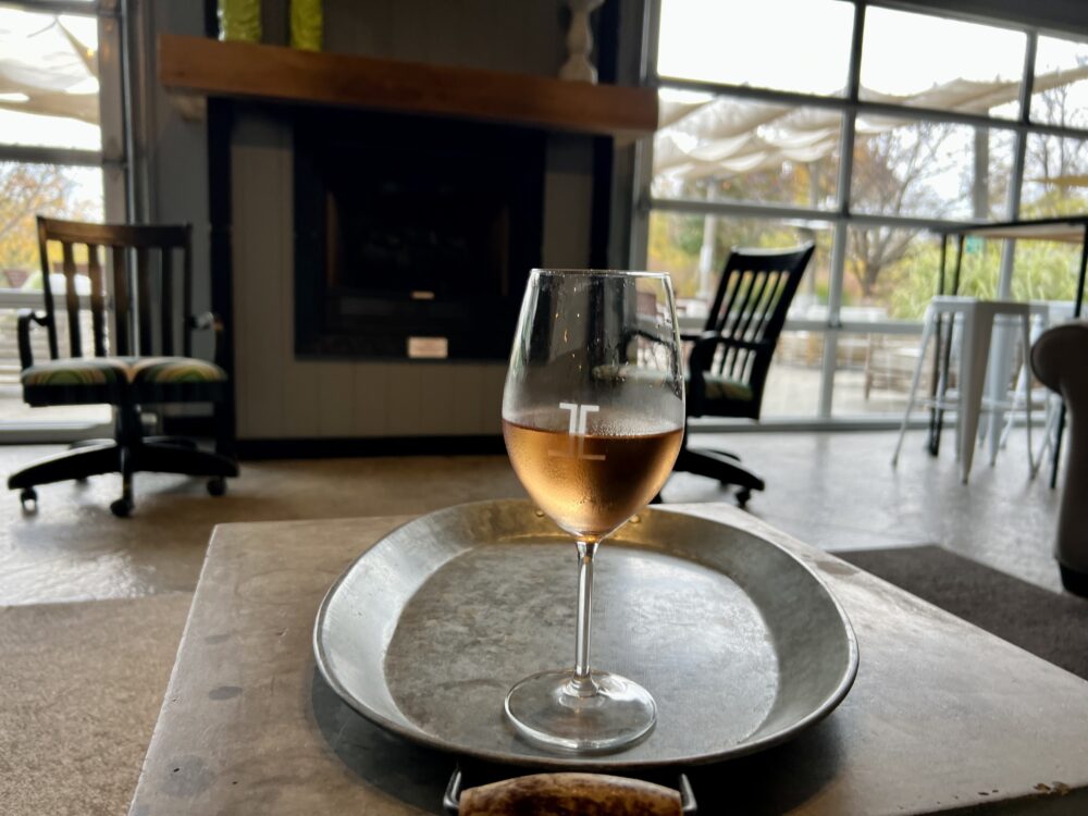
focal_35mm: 26
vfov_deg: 53.1
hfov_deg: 67.3
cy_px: 408
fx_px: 817
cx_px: 544
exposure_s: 1/120
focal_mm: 5.7
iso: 50
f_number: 1.5
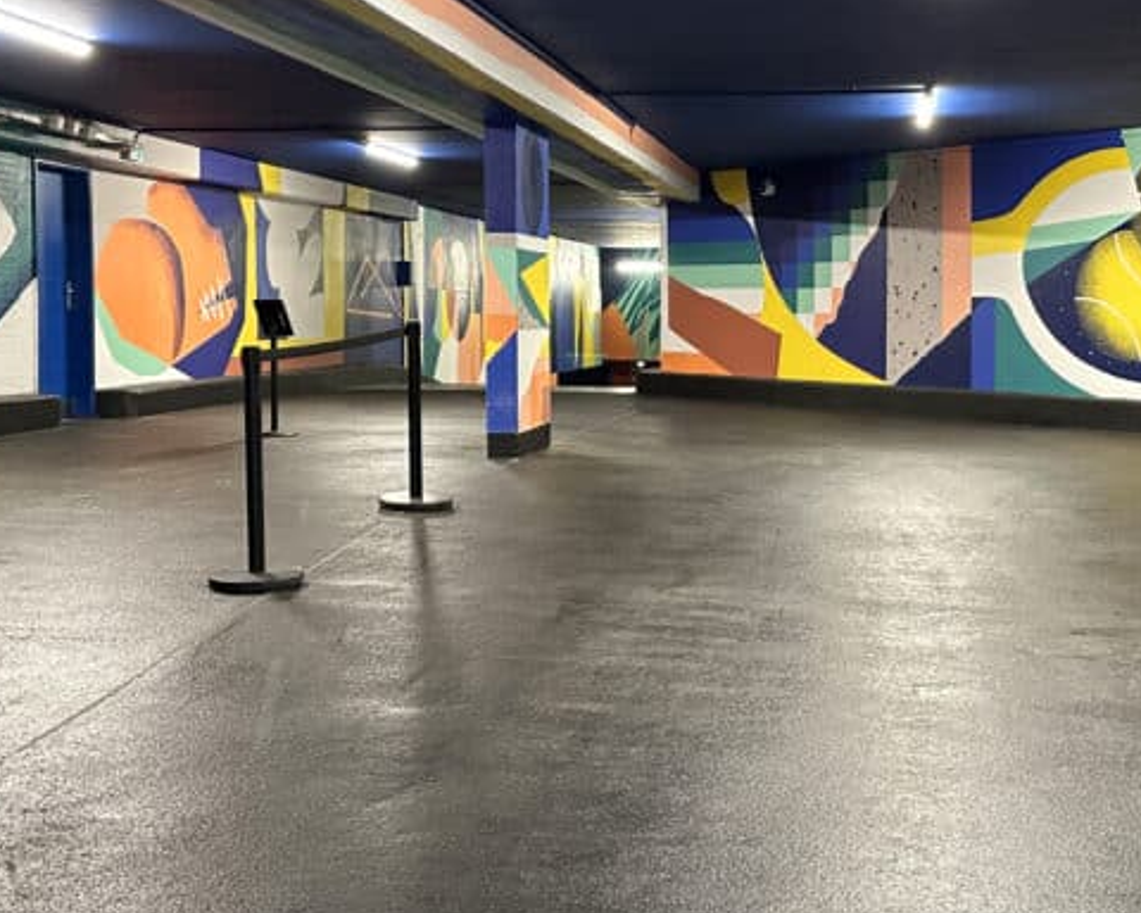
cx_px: 613
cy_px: 300
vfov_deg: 30.0
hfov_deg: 37.3
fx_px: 1688
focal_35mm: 50
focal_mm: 6.86
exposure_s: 1/50
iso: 500
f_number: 1.78
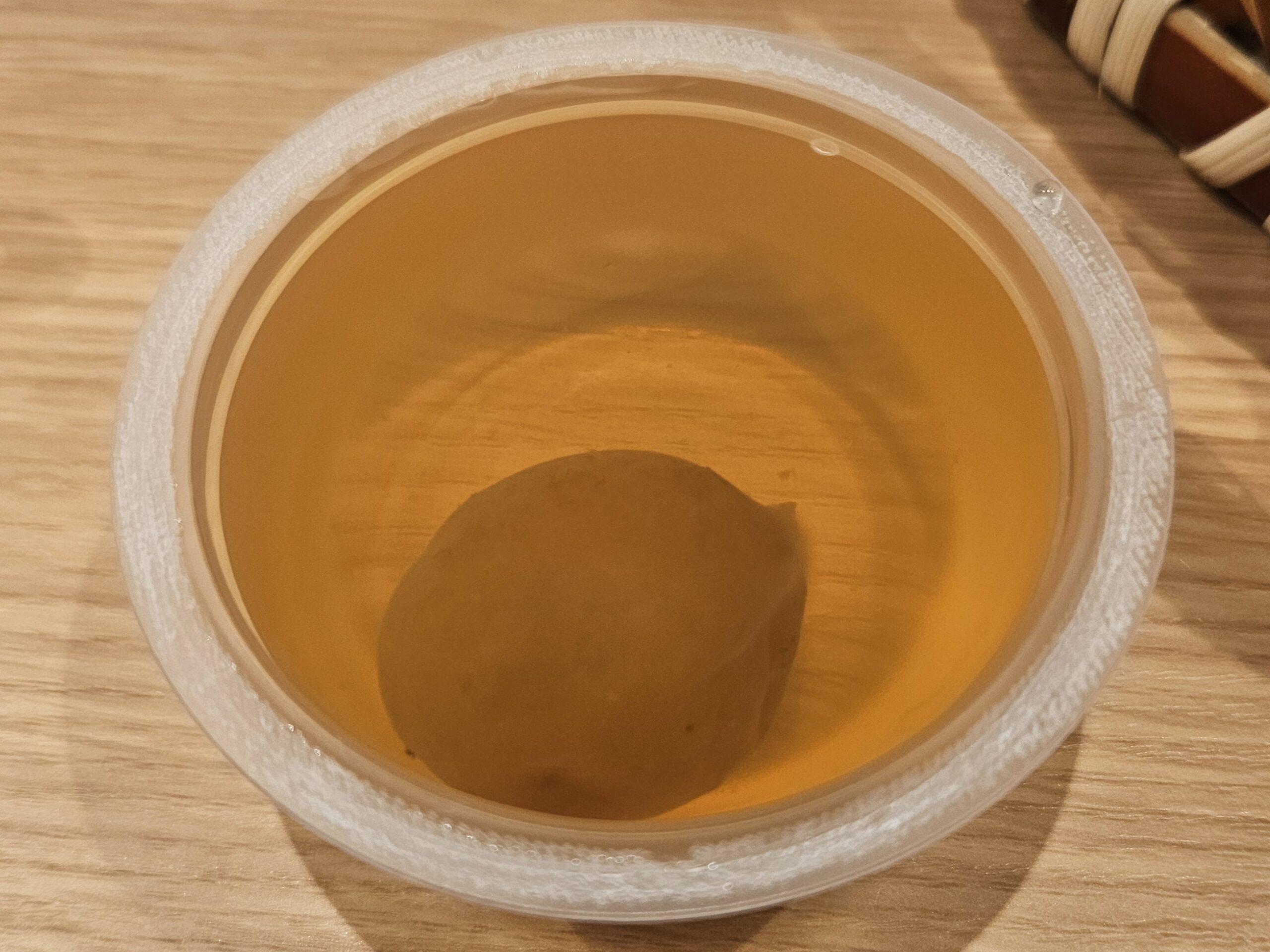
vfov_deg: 58.9
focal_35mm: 23
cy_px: 476
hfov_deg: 73.9
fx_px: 844
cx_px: 635
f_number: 1.8
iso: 160
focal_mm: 5.4
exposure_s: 1/101
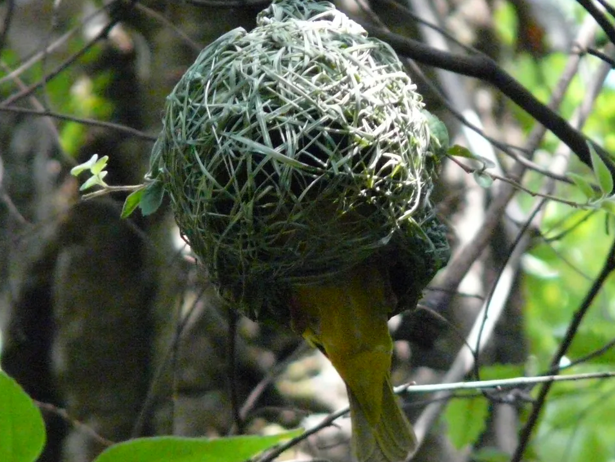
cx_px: 282
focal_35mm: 845
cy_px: 340
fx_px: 15016
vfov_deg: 1.8
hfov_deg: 2.3
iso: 800
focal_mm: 82.8
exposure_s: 1/125
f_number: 4.2
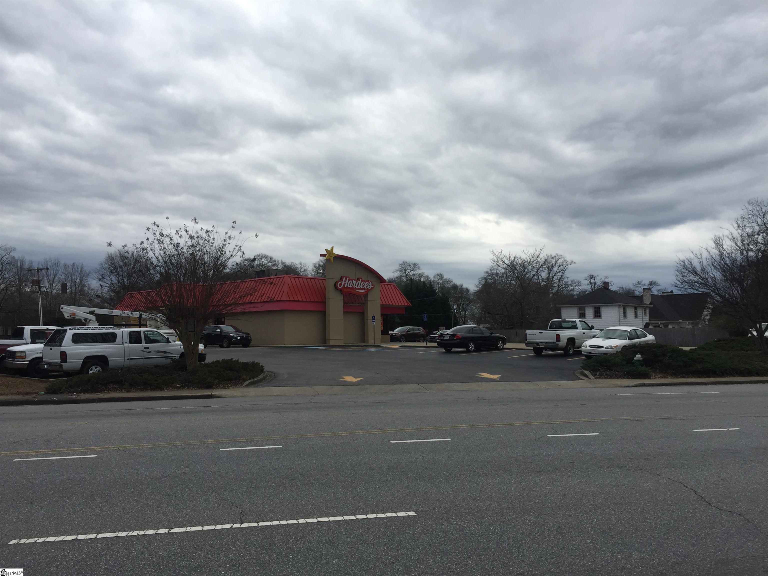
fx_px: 643
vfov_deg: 48.2
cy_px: 288
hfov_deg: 61.7
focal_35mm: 29
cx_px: 384
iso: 32
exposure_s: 1/628
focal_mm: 4.15
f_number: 2.2
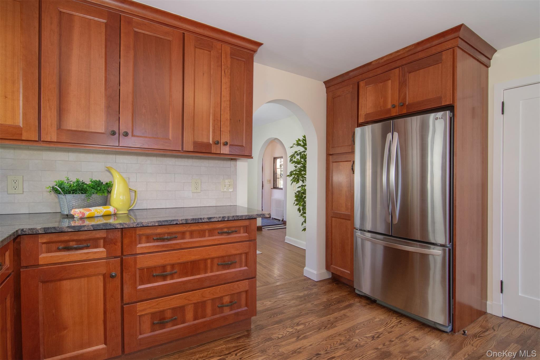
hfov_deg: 95.0
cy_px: 180
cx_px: 270
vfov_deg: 72.0
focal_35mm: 16
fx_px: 247
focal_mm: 11
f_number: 11
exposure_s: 1/60
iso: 640
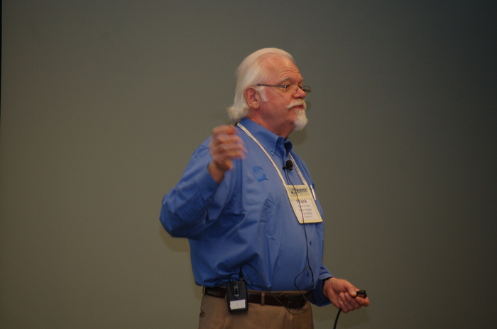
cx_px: 248
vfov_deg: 6.8
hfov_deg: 10.2
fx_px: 2791
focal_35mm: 202
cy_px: 164
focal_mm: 135
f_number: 5
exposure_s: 1/60
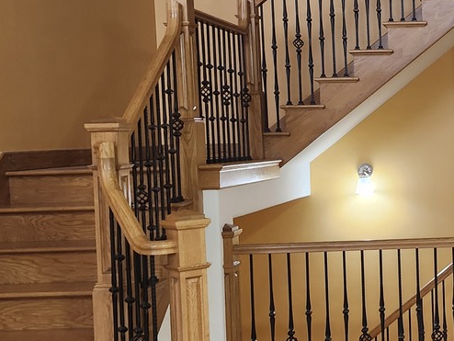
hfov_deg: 26.8
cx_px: 492
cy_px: 166
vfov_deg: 21.9
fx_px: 879
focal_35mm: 67
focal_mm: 5.54
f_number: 1.8
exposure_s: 1/120
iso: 320
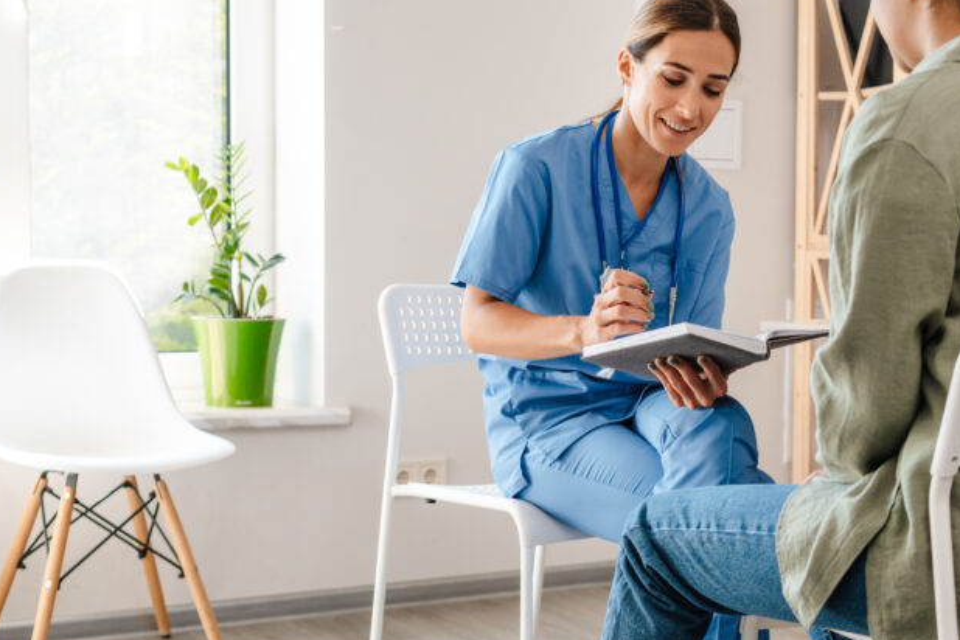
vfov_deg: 23.4
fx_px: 1547
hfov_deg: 34.5
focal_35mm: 58
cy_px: 369
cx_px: 482
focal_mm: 35
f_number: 3.2
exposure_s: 1/320
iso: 800
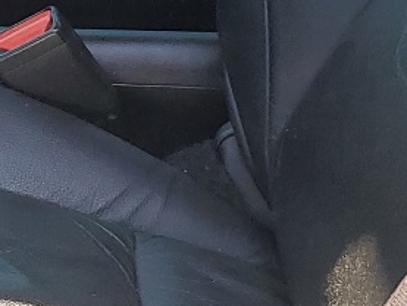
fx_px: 1764
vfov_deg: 9.9
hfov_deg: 11.8
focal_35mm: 150
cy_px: 91
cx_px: -392
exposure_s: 1/256
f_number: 1.5
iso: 50
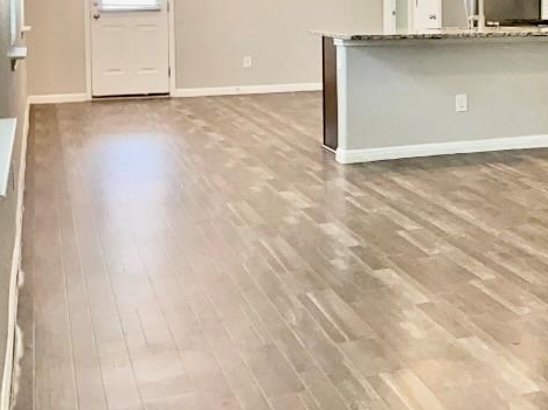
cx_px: 502
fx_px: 933
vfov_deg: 24.1
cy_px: 41
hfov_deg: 31.1
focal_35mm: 59
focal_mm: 3
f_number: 1.8
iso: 160
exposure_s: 1/100
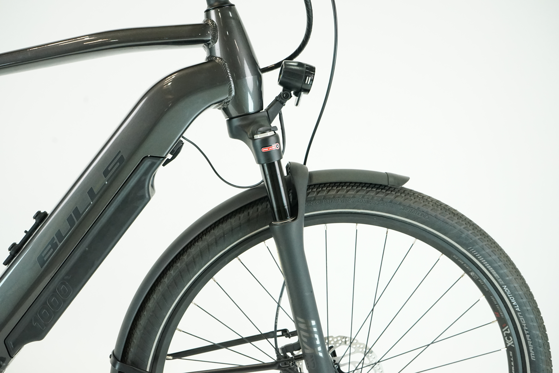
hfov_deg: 53.1
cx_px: 280
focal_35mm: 36
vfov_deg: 36.9
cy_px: 186
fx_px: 559
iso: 4000
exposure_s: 1/200
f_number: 7.1
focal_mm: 36
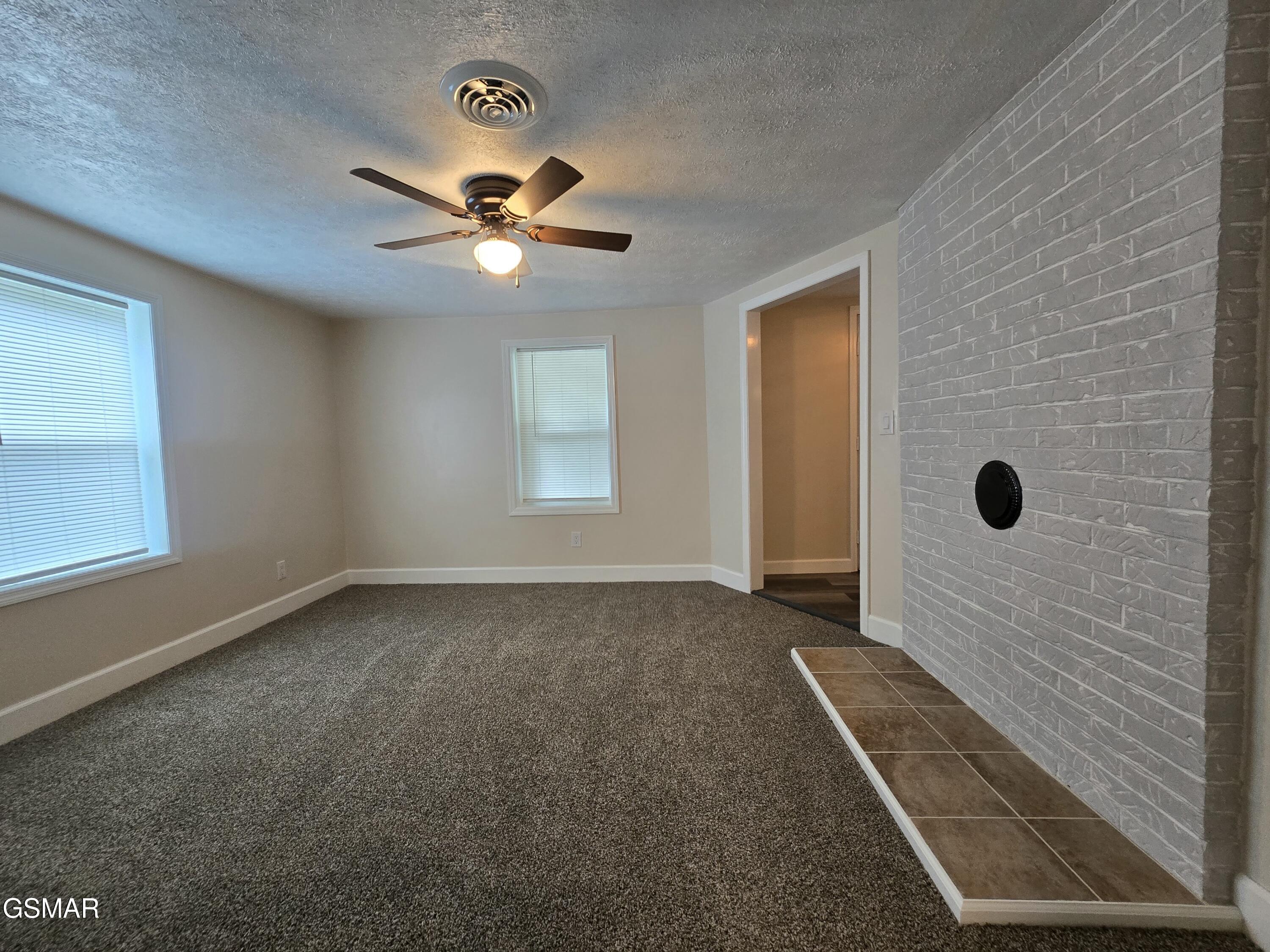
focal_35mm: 13
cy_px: 476
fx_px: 477
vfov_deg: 89.9
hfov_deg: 106.2
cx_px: 635
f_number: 2.2
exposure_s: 1/60
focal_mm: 2.2
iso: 200
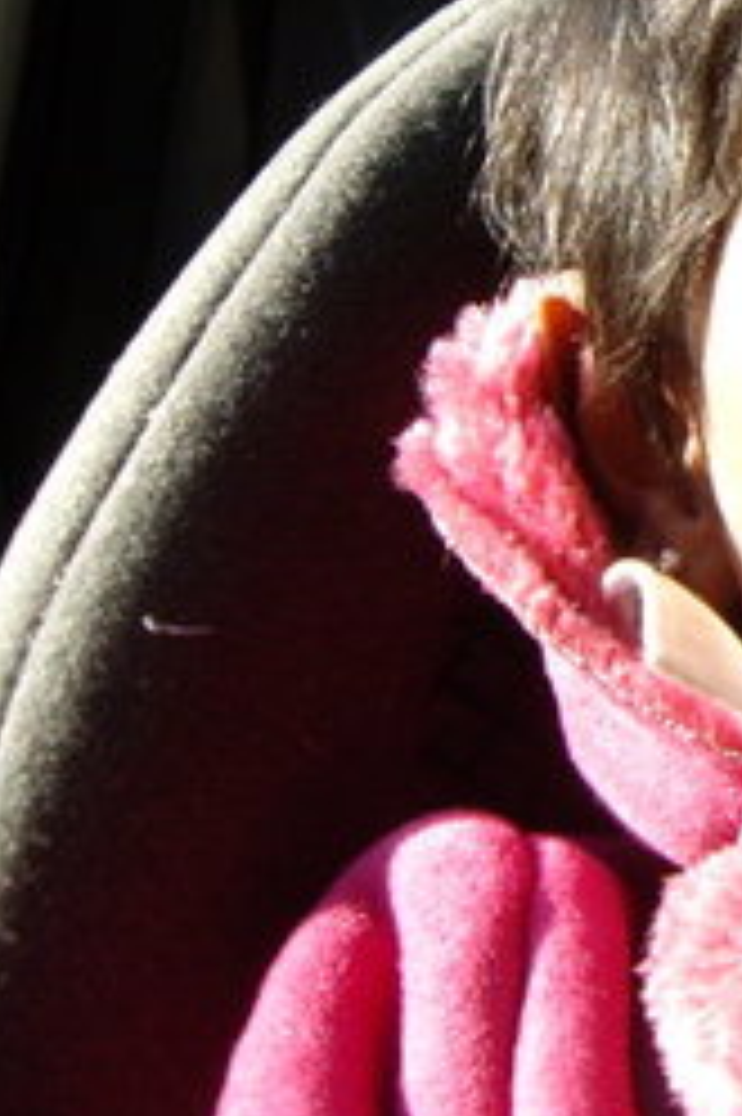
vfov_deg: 19.7
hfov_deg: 12.4
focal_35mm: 102
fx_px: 3158
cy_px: 171
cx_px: 1268
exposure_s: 1/60
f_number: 2.7
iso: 100
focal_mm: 6.2
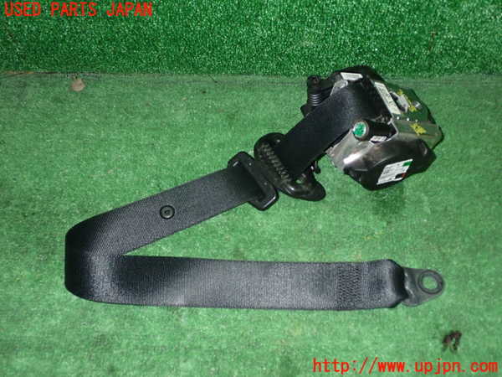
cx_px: 251
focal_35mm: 36
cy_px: 188
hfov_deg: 51.4
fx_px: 522
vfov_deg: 39.7
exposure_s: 1/40
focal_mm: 6.37
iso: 800
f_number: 7.1
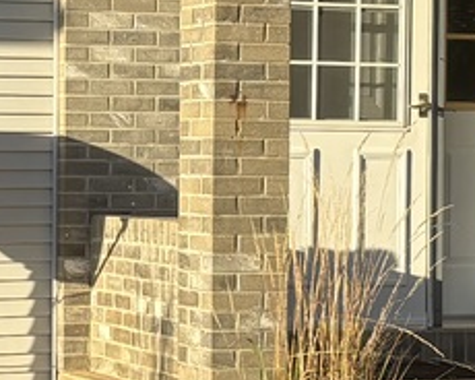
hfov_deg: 12.1
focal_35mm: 159
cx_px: 109
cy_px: 165
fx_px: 2235
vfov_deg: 9.7
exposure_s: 1/1567
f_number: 1.6
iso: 50
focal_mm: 5.96
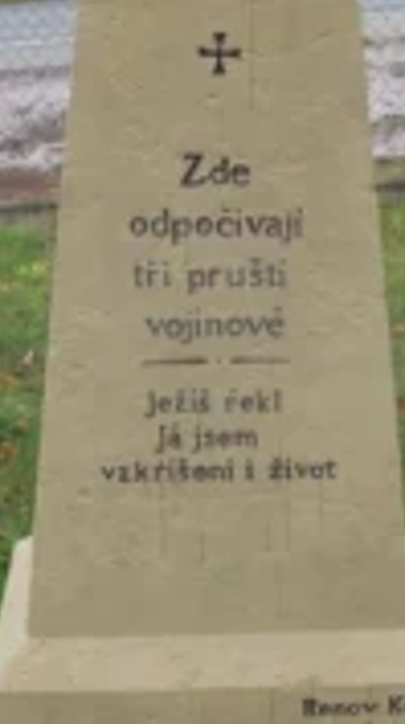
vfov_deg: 27.9
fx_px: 1457
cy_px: 421
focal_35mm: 76
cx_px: 258
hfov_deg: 15.8
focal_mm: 6.3
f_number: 3.7
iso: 400
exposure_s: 1/400
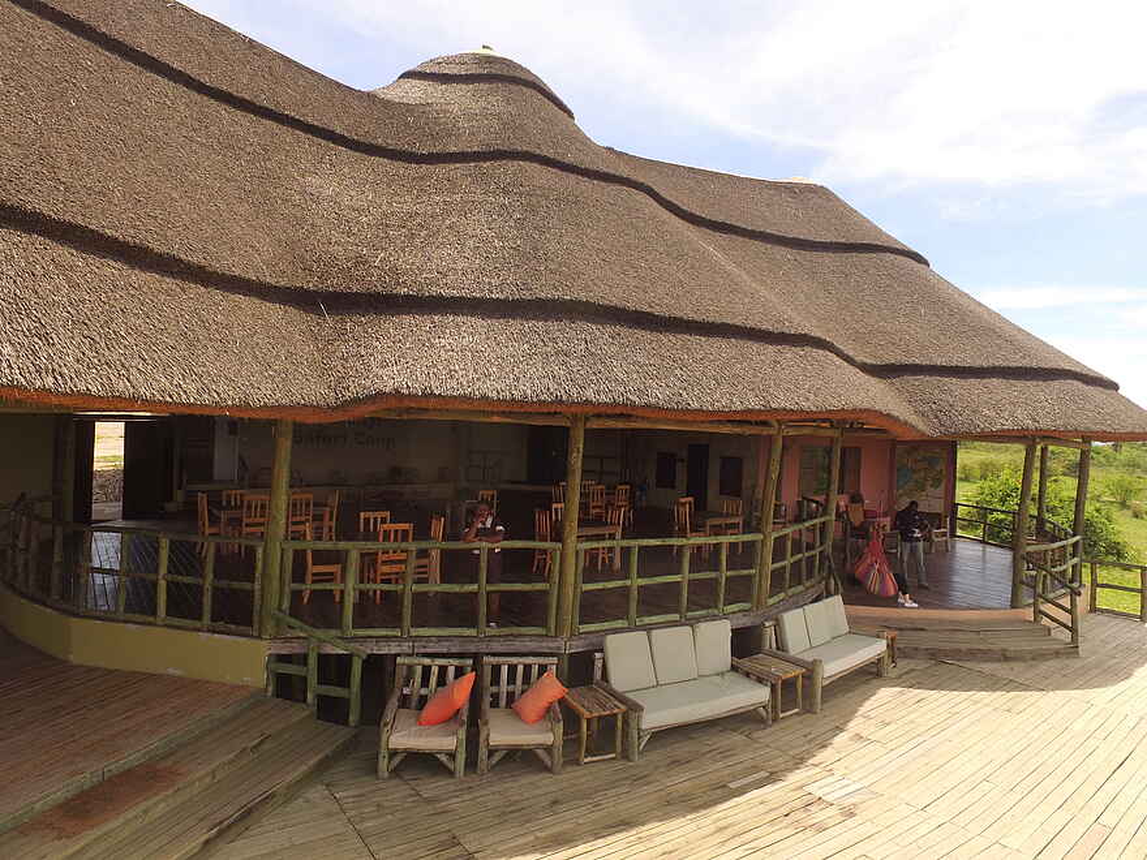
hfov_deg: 81.7
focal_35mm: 20
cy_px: 430
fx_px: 663
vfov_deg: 66.0
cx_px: 574
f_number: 2.8
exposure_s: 1/546
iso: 100
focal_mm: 3.61
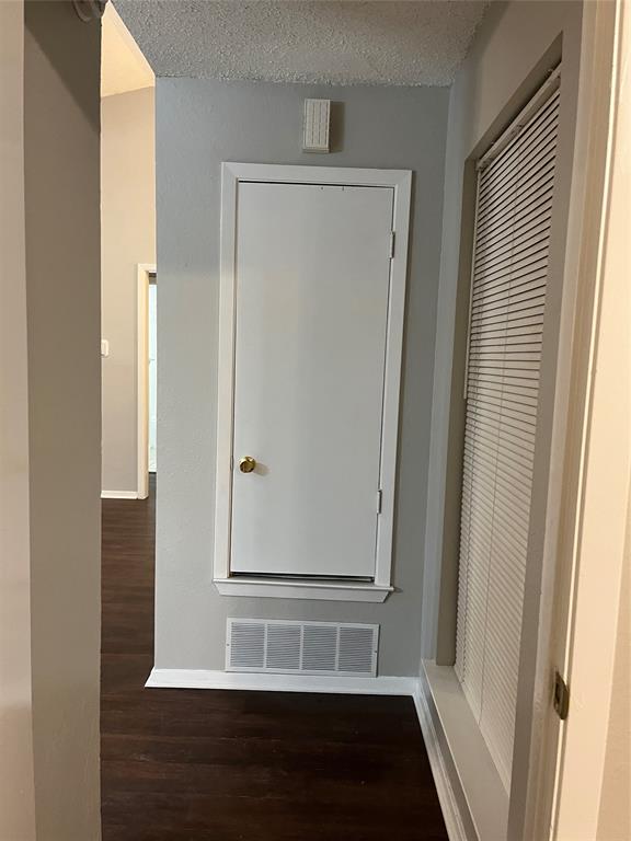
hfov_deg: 53.1
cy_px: 420
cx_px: 316
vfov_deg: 67.3
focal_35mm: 26
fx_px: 632
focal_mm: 5.1
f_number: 1.6
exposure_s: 1/60
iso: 400
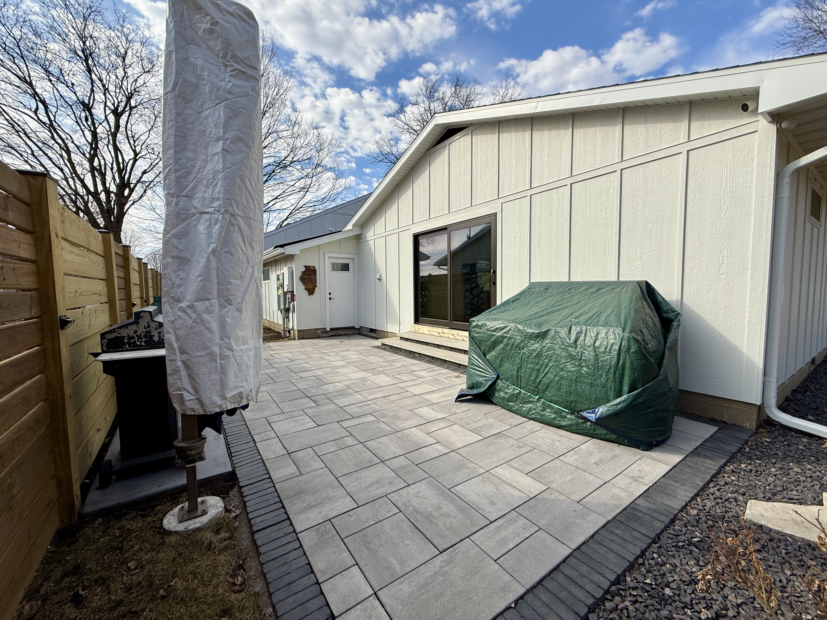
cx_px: 414
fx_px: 334
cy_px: 310
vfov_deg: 85.7
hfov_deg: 102.1
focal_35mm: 14
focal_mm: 2.22
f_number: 2.2
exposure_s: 1/1745
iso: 50
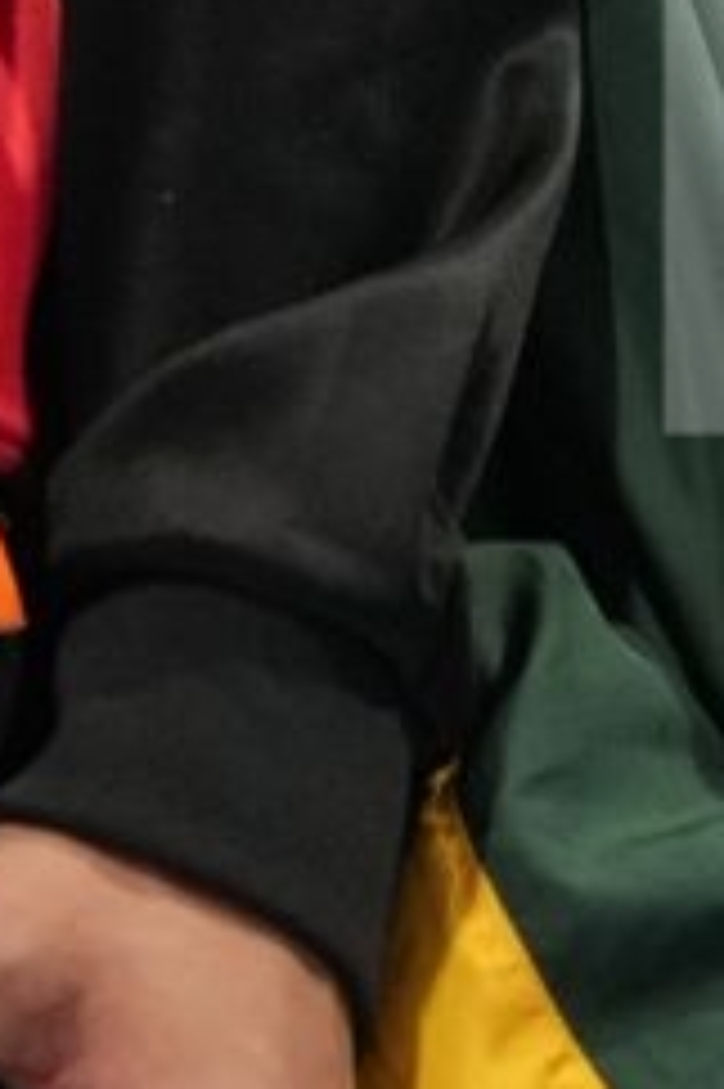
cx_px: 1084
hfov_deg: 0.9
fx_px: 45009
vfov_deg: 1.4
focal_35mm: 1490
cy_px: -1575
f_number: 2.8
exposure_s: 1/250
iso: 3200
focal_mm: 200
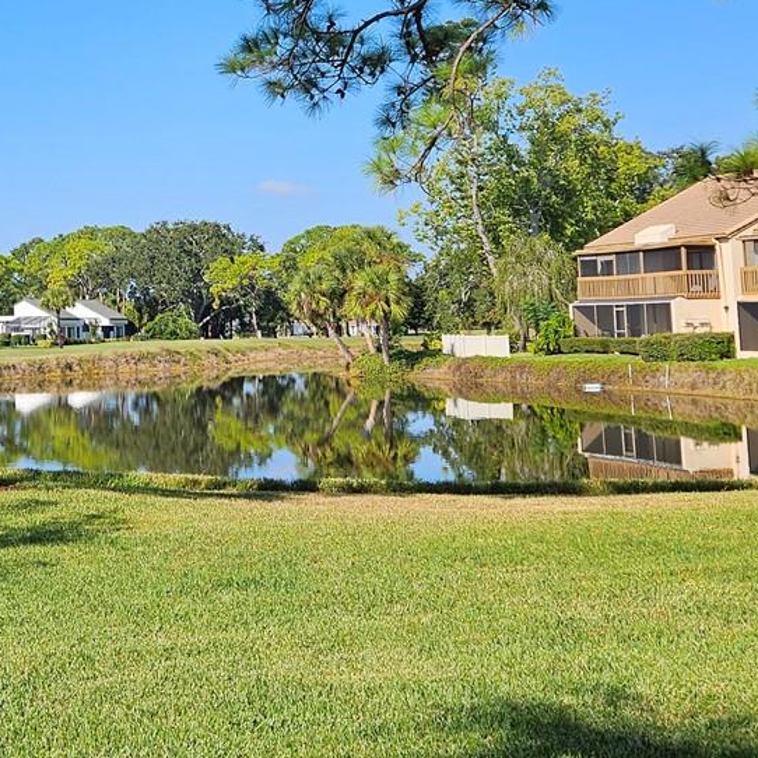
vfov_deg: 28.1
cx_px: 50
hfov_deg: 27.4
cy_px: 165
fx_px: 1486
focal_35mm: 60
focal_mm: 5.4
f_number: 1.8
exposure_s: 1/1946
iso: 25
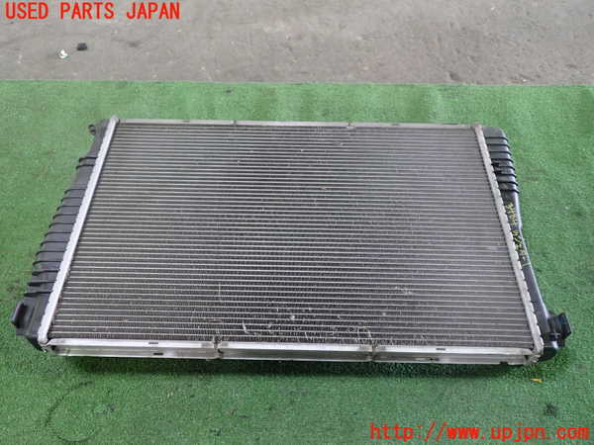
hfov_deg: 60.0
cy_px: 222
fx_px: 515
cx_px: 297
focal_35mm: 30
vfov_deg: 46.8
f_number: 2.3
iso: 500
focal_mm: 5.4
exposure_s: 1/30
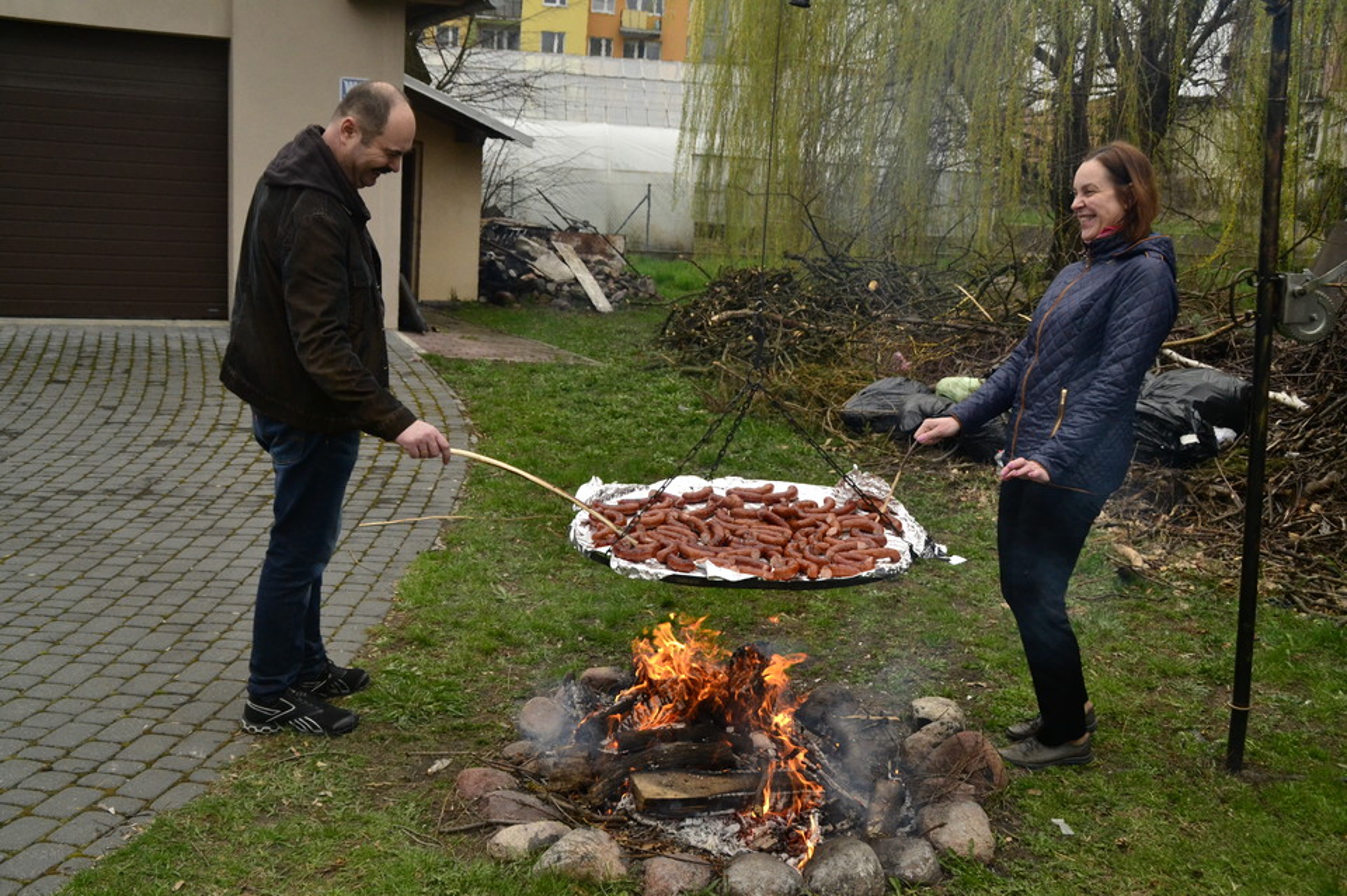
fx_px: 1402
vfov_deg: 35.5
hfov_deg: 51.3
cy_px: 448
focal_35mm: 38
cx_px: 674
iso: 1600
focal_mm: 25
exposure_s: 1/640
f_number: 6.3
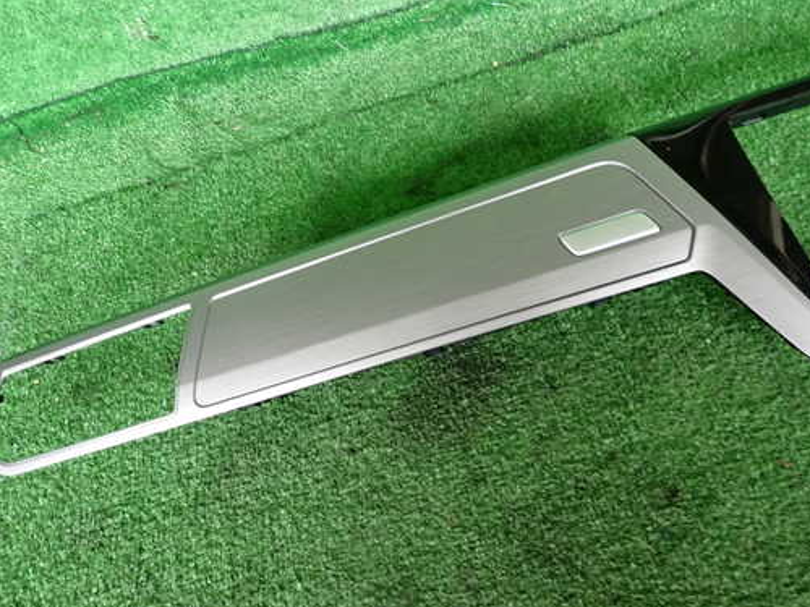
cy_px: 309
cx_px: 407
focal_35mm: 30
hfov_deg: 60.0
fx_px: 702
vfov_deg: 46.8
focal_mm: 4.5
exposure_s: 1/30
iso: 320
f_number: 2
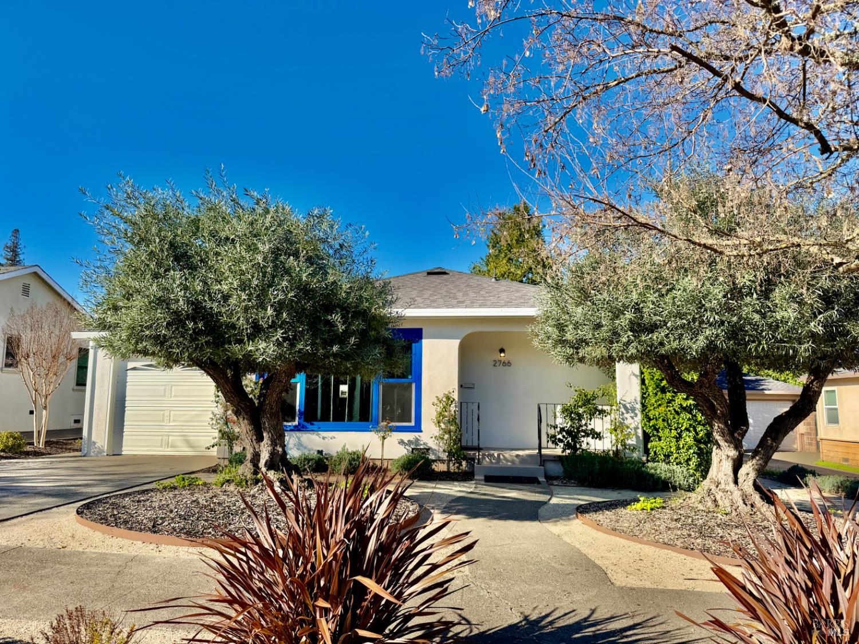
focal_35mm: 24
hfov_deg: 71.6
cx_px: 430
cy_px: 322
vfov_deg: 56.8
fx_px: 596
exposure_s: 1/3425
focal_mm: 6.76
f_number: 1.78
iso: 80
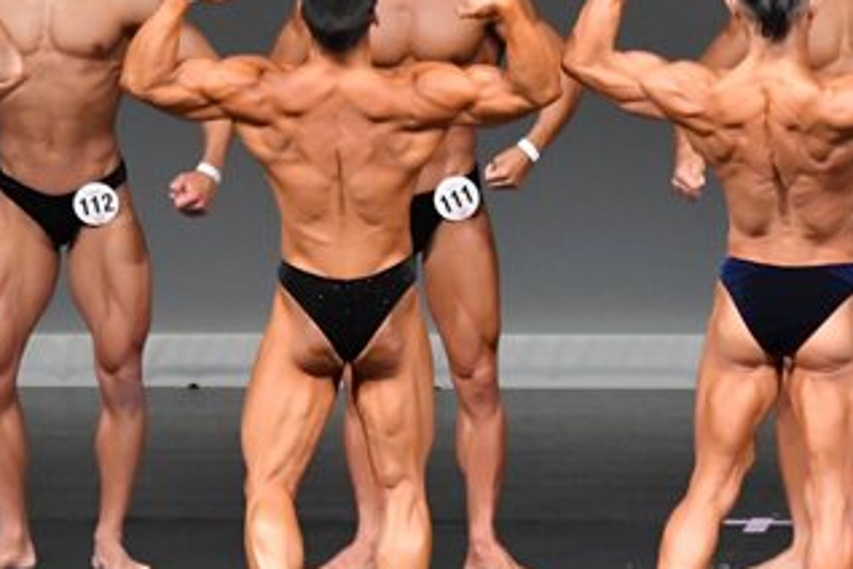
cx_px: 484
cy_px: 258
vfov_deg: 2.4
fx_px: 13836
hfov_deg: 3.5
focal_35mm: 584
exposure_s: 1/400
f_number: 5.6
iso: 5000
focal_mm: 160
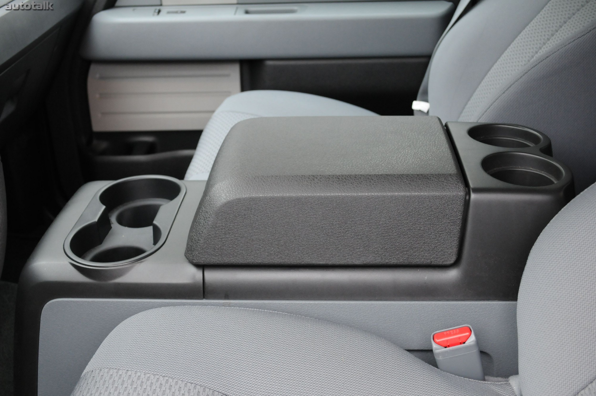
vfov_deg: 28.0
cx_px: 298
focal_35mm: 48
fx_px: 794
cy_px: 198
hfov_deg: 41.2
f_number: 5.6
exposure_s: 1/50
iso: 1000
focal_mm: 32
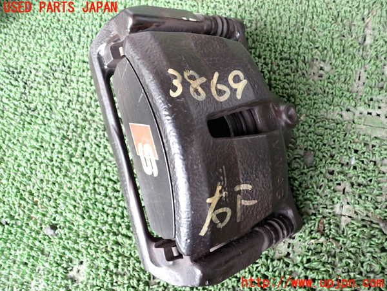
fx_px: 335
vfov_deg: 46.8
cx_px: 194
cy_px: 146
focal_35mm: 30
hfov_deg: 60.0
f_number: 2.3
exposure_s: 1/40
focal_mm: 5.4
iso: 320
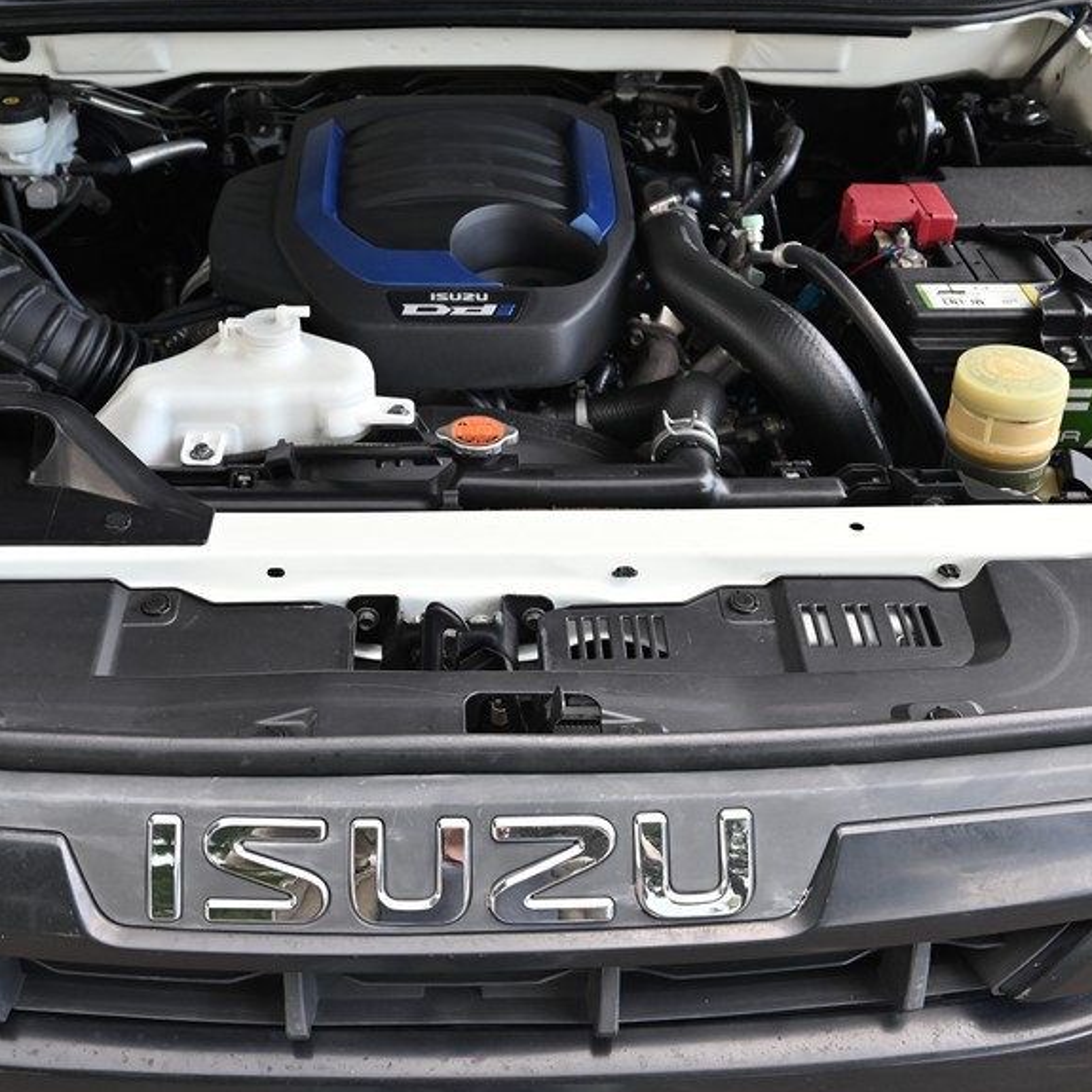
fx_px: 1392
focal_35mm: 39
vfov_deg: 42.6
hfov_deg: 42.7
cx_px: 465
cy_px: 429
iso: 560
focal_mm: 24
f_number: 5.6
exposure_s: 1/180
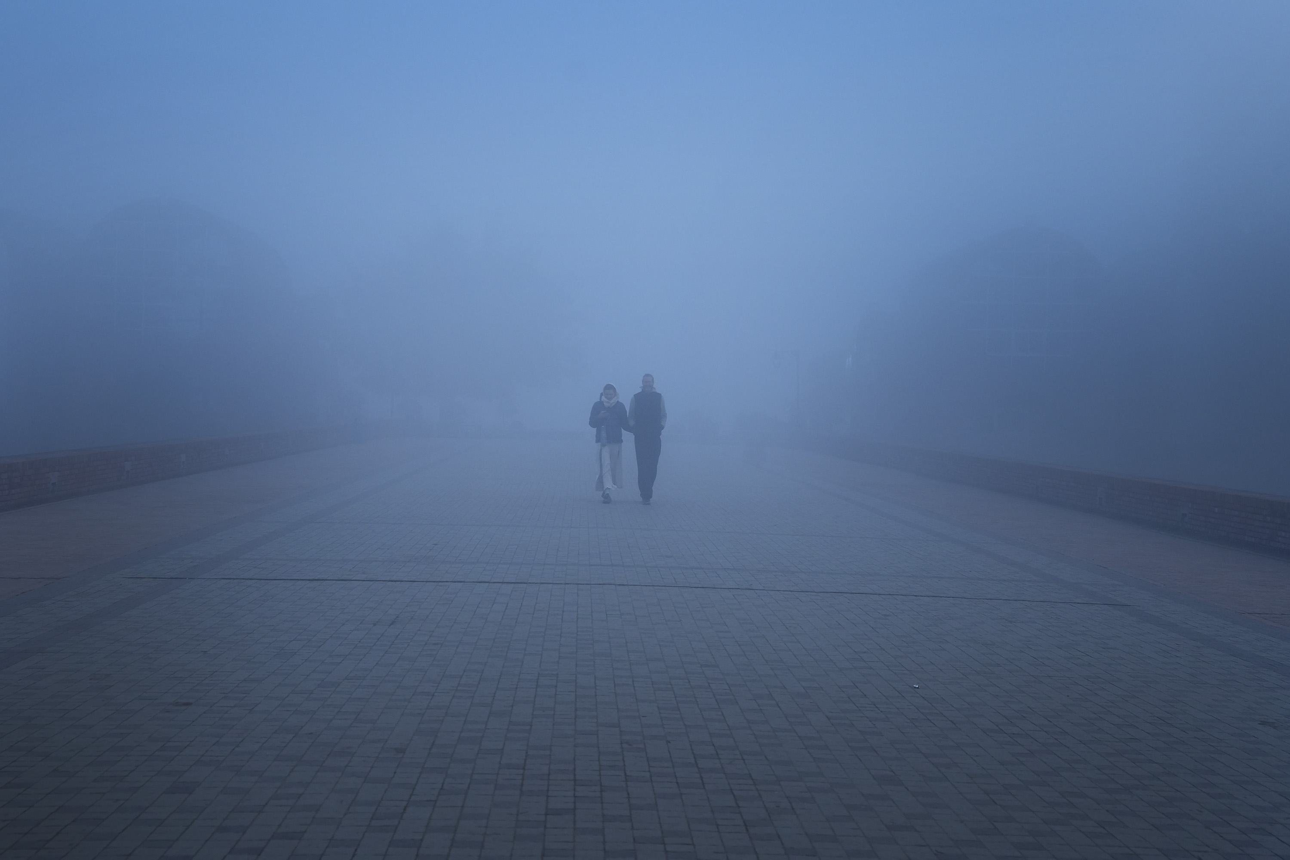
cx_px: 645
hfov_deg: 43.0
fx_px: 1637
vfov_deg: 29.4
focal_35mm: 46
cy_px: 430
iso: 800
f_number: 5
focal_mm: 45.7
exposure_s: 1/1600
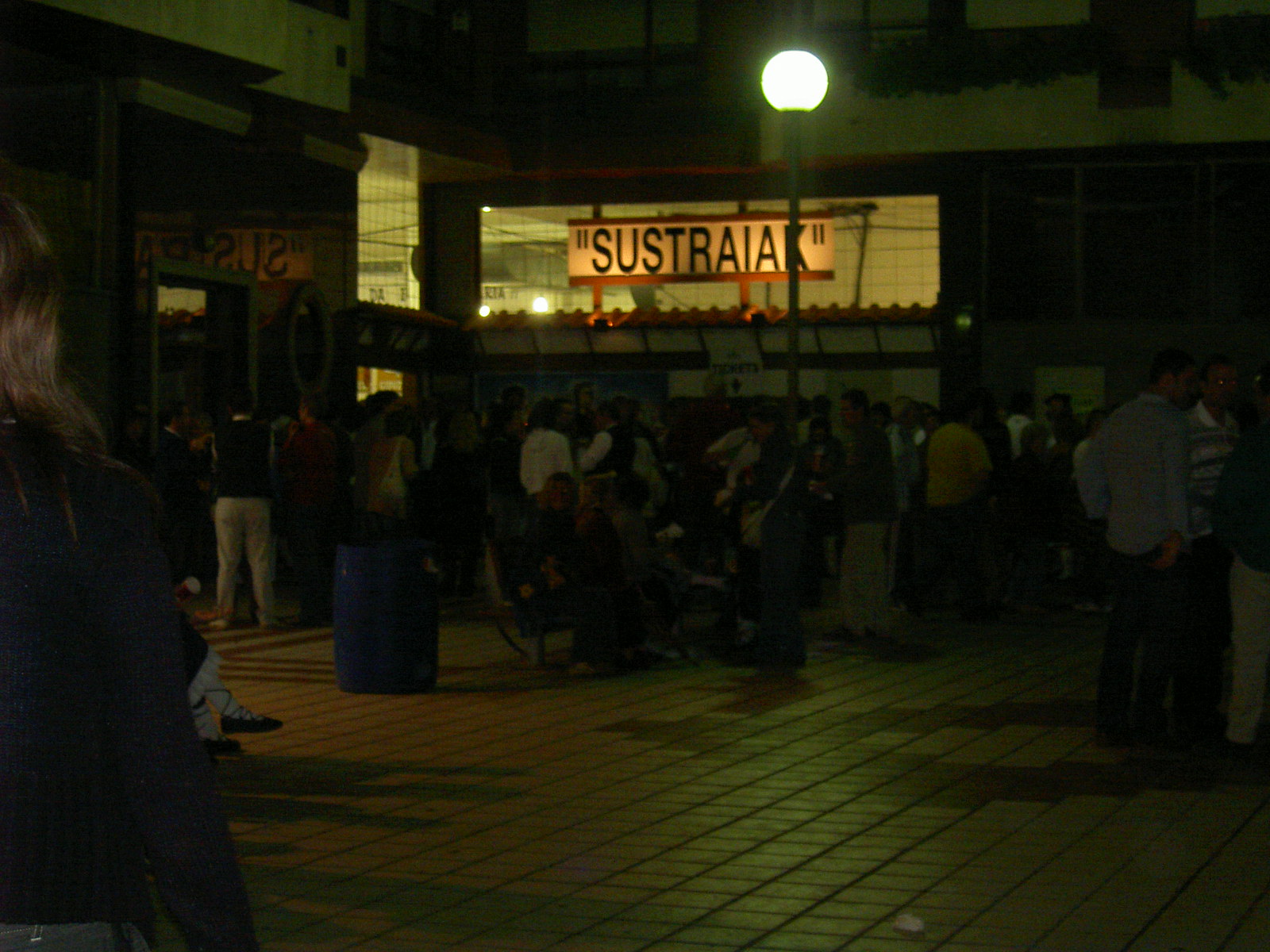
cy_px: 476
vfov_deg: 21.3
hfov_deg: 28.2
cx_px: 635
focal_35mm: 69
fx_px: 2531
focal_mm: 14.2
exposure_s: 1/73
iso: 100
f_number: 3.7
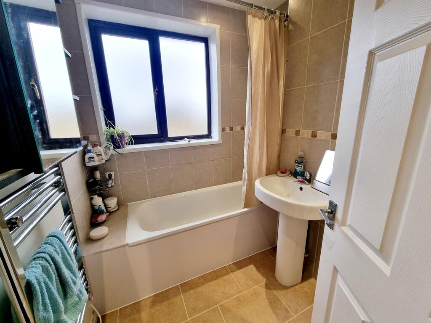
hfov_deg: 106.2
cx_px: 216
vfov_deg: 89.9
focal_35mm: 13
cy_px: 162
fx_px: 162
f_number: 2.2
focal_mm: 2.2
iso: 80
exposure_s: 1/50
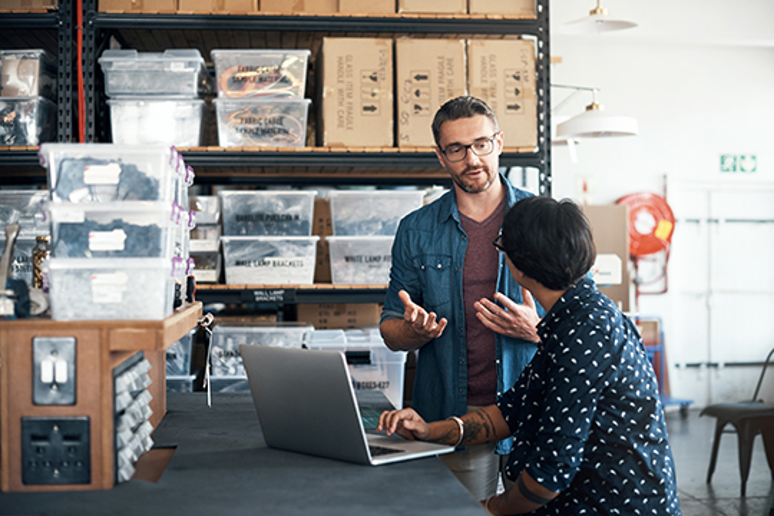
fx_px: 1075
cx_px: 387
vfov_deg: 27.0
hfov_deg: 39.6
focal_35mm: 50
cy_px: 258
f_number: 2.2
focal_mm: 50
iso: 500
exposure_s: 1/320
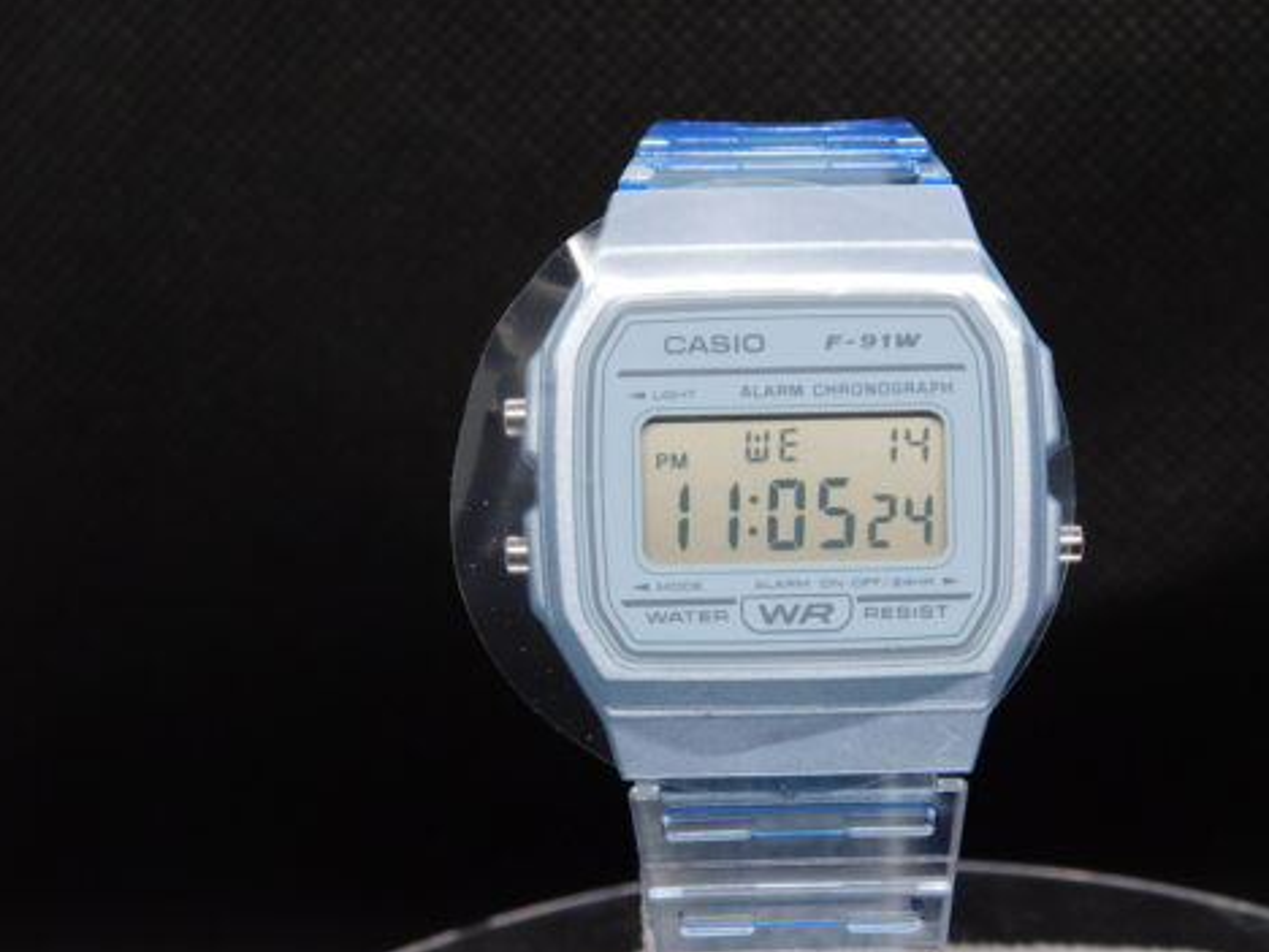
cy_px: 502
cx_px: 784
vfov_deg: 16.2
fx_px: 3336
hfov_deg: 21.5
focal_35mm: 91
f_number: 4.3
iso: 125
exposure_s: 1/40
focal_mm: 12.6
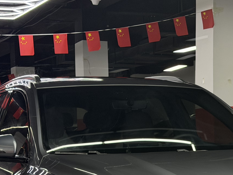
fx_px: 761
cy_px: 192
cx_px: 163
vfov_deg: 12.9
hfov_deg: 17.4
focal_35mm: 113
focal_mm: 6.76
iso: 160
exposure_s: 1/100
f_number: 1.78
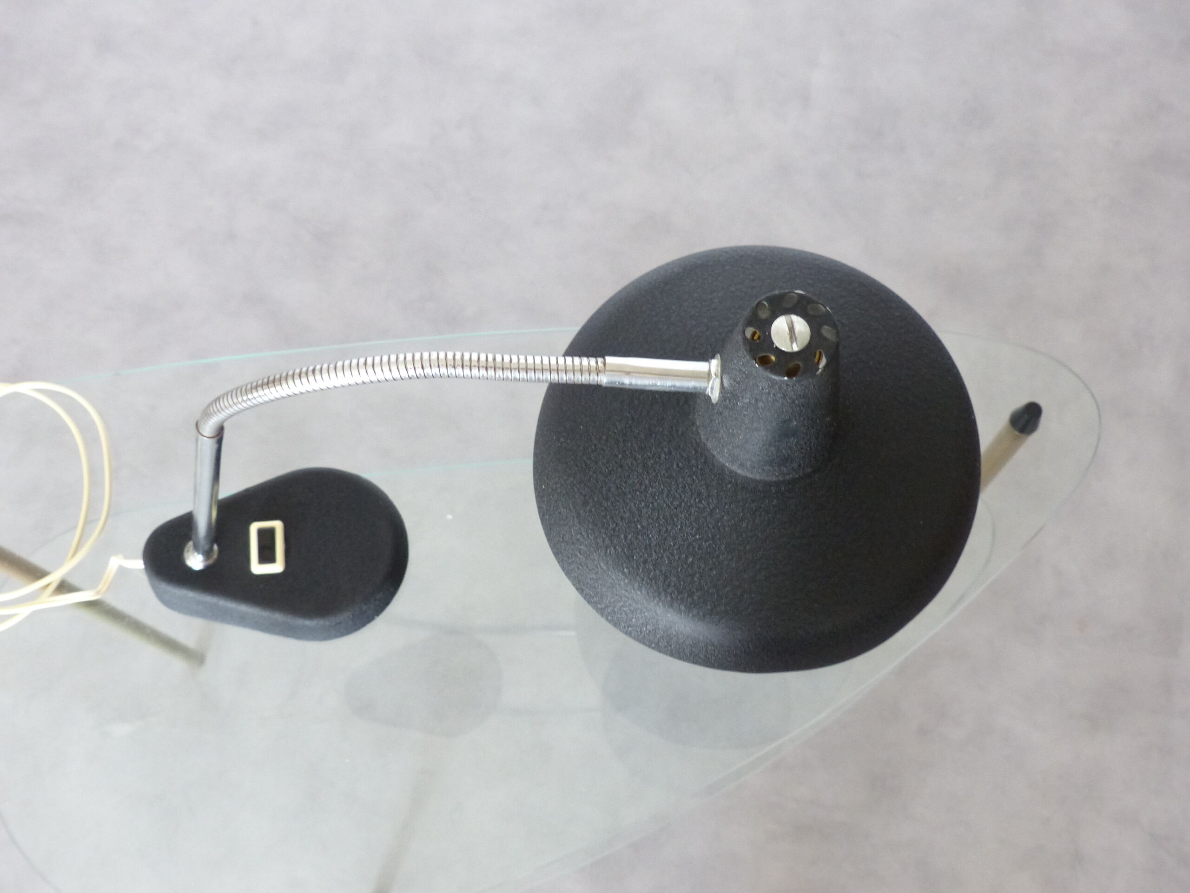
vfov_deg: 36.0
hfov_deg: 46.8
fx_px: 1375
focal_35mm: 40
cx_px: 595
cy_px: 446
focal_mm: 7.1
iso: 400
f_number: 2.8
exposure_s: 1/4
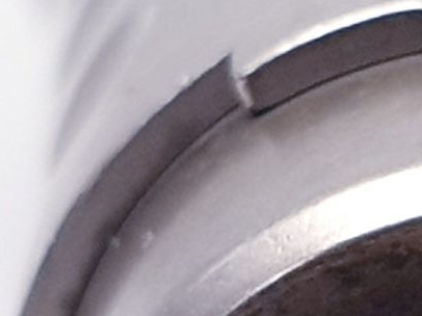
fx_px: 1998
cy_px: 630
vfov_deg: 8.6
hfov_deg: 11.8
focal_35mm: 164
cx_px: 489
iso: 100
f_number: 2.4
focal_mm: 4.3
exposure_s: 1/50
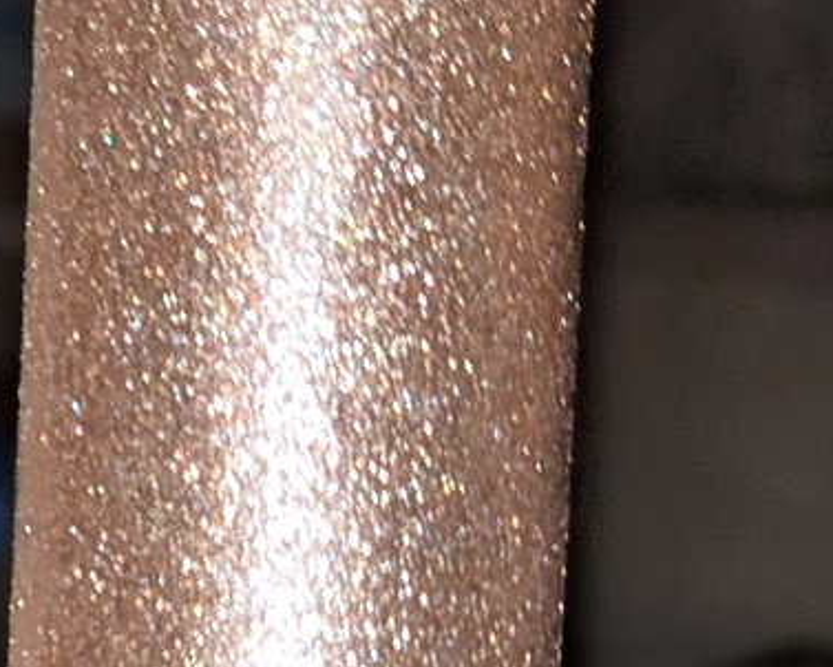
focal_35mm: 159
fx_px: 3922
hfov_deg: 10.5
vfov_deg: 9.6
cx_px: -1111
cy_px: 720
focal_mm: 6.9
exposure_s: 1/108
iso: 412
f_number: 1.68
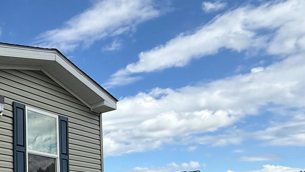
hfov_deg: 34.9
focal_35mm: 40
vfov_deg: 26.6
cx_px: -92
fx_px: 323
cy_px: 202
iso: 50
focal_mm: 2.22
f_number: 2.2
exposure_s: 1/1285
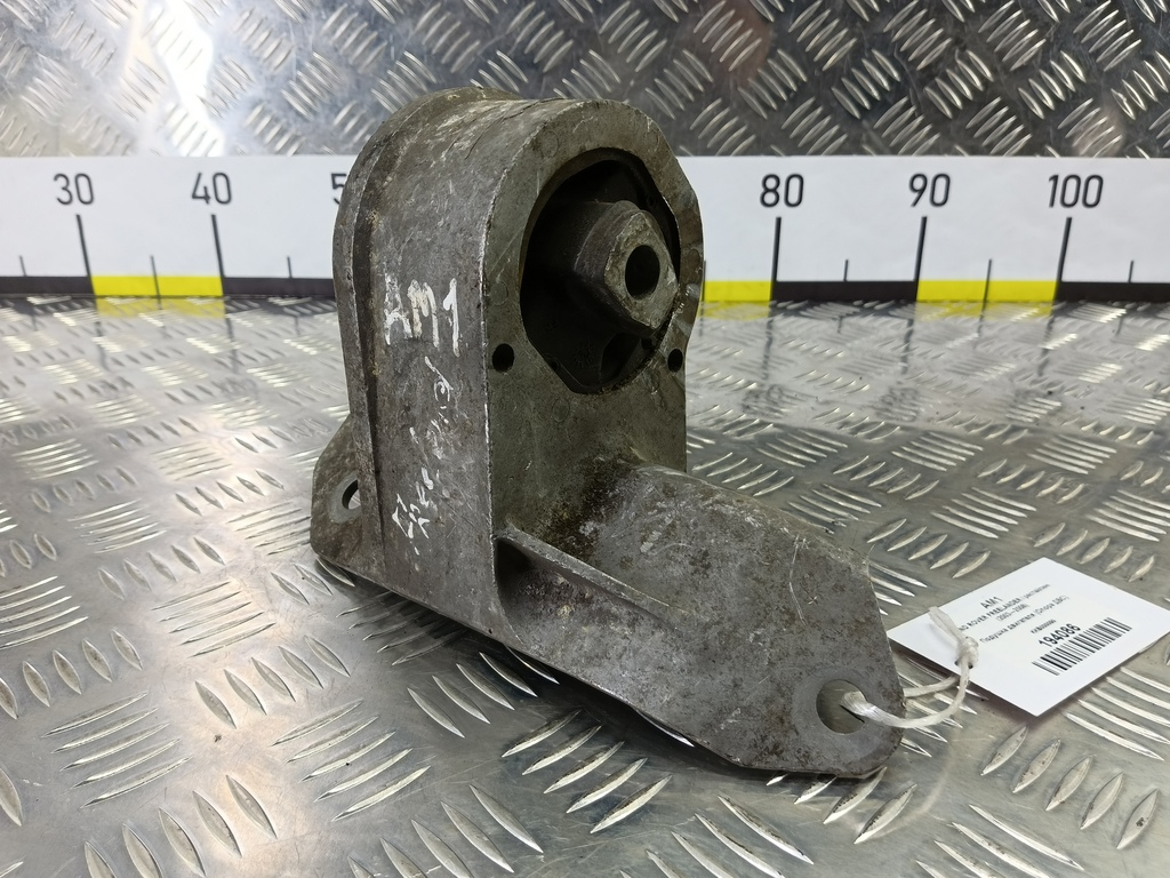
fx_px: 777
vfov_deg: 58.9
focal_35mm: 23
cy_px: 439
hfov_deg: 73.9
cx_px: 585
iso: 124
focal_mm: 4.11
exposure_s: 1/50
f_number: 1.6
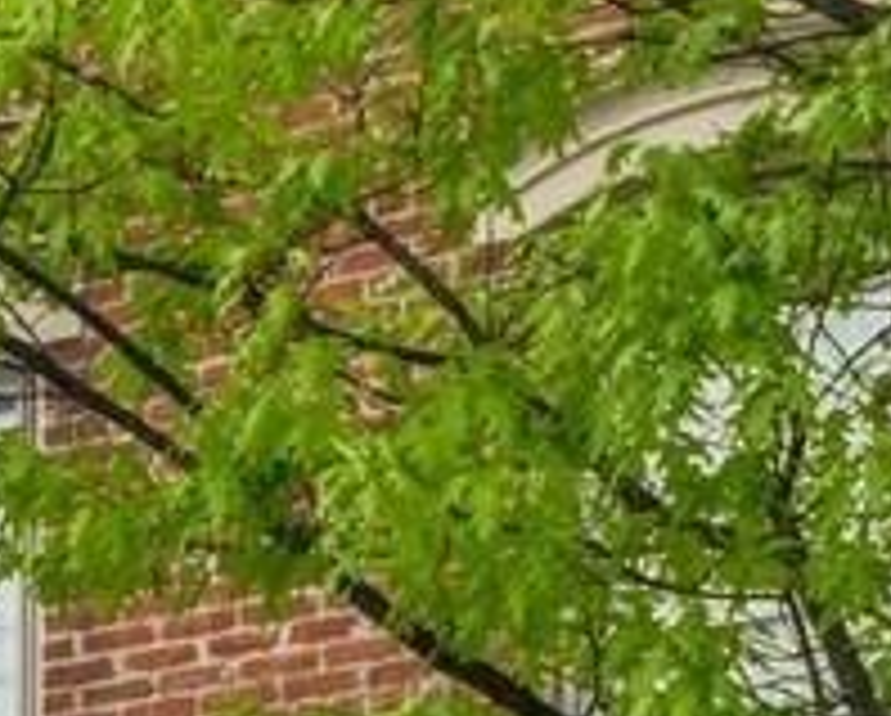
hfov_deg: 7.1
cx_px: -2264
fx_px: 5995
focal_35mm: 227
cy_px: 612
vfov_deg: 6.8
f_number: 5.6
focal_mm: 30
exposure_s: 1/60
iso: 100
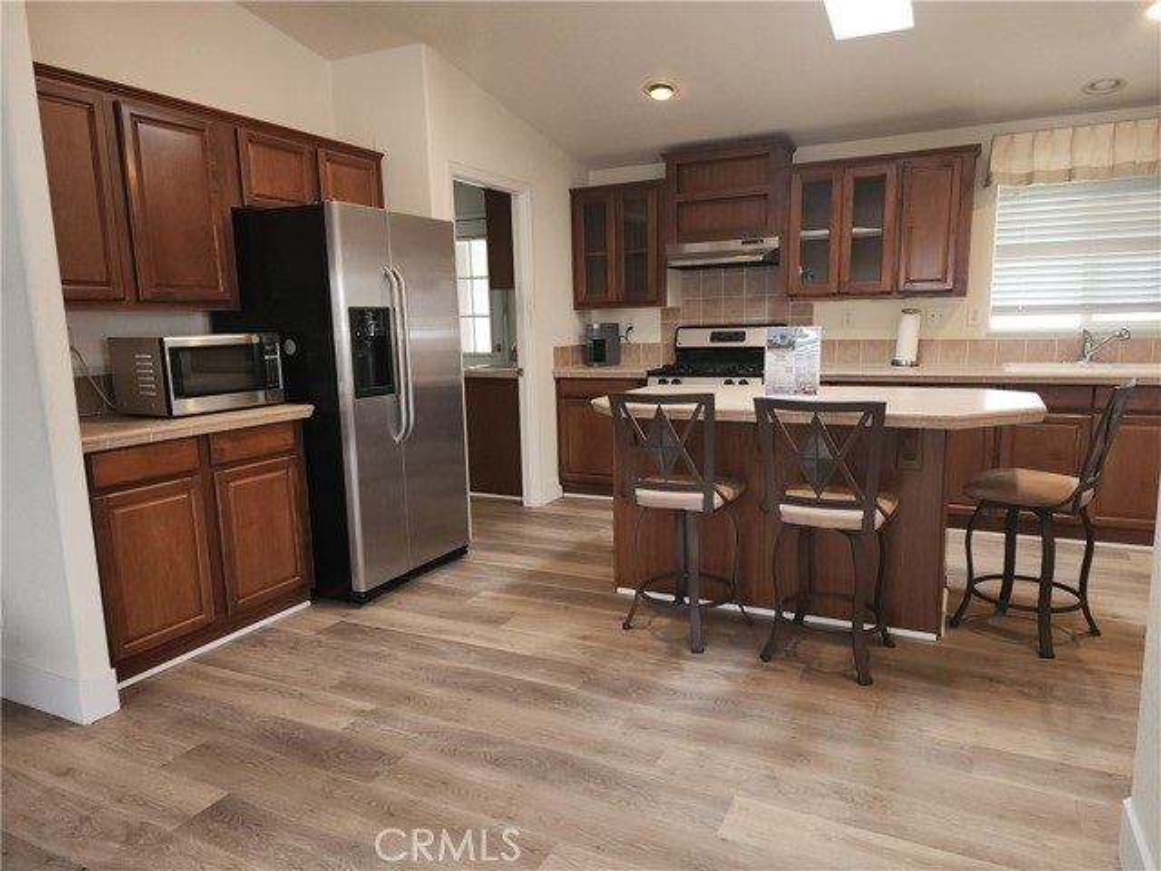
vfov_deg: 58.9
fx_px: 771
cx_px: 580
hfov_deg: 73.9
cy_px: 436
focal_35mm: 23
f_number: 1.8
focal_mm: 6.4
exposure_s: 1/40
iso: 100
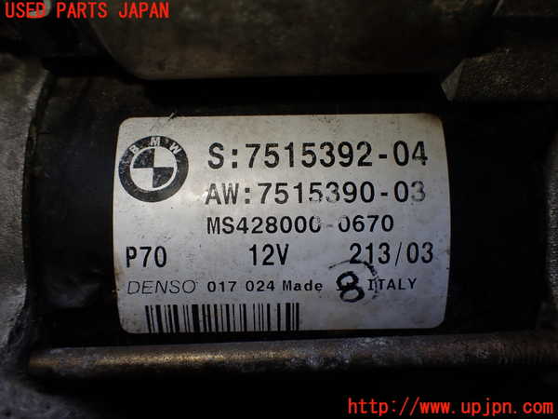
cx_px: 279
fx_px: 484
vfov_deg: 46.8
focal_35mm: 30
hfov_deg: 60.0
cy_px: 210
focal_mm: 5.4
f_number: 3.2
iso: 100
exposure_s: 1/160
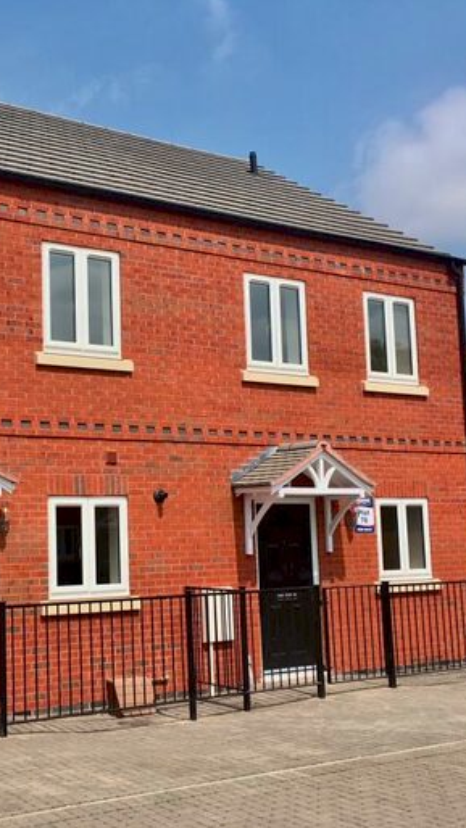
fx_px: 945
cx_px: 74
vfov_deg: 47.4
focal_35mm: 43
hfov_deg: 27.0
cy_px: 418
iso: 25
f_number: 2.2
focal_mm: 4.15
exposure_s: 1/2653
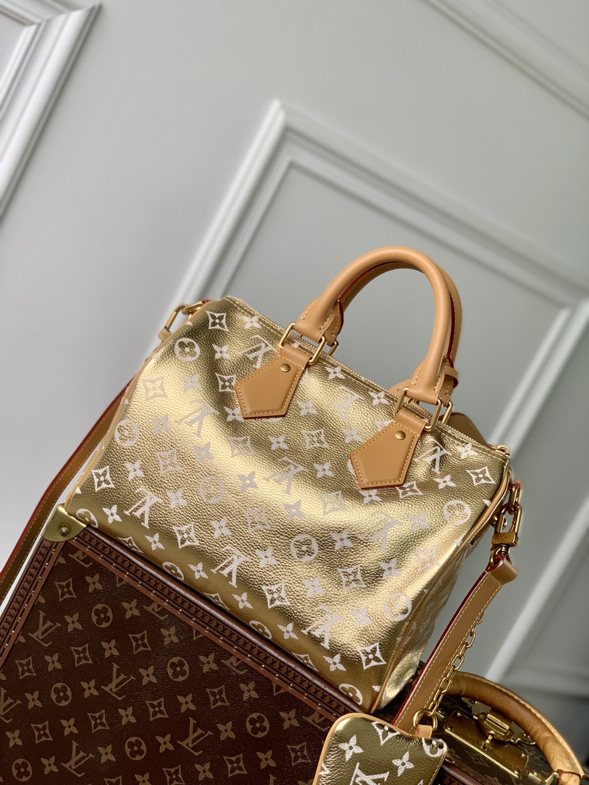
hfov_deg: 28.0
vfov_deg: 36.8
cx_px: 294
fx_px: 1180
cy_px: 392
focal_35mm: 52
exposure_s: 1/122
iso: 80
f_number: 2.4
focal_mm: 6
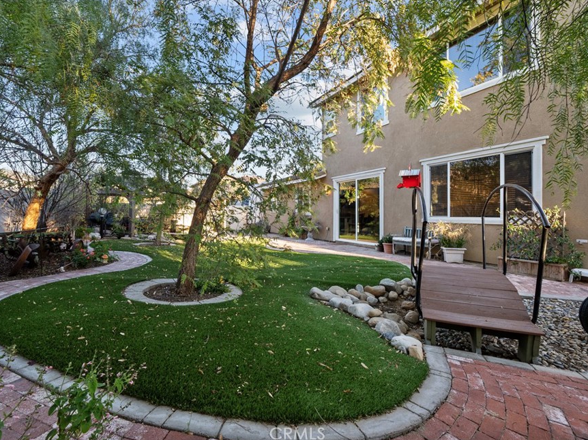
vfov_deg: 78.0
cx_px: 277
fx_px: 272
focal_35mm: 16
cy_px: 211
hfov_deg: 94.4
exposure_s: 1/10
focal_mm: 14
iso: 250
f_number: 9
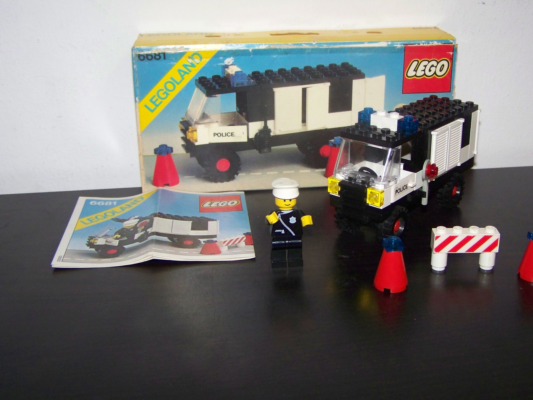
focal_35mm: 45
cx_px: 298
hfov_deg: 42.0
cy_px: 177
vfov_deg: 32.2
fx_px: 693
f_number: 2.8
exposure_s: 1/30
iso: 200
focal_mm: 6.3
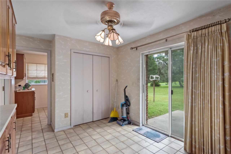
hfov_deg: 95.0
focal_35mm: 16
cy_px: 77
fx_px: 106
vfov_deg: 72.0
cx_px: 116
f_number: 9
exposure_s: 1/5
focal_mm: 11
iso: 250
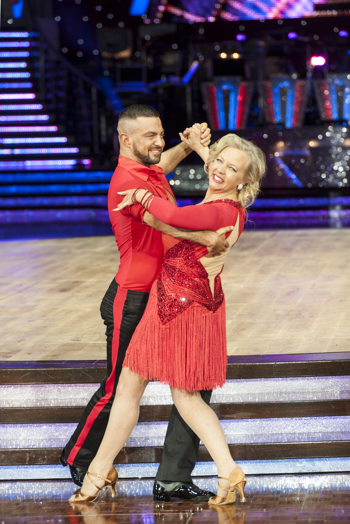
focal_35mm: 200
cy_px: 262
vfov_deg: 10.3
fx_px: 2916
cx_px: 175
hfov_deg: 6.9
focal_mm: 200
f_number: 6.3
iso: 800
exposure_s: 1/160
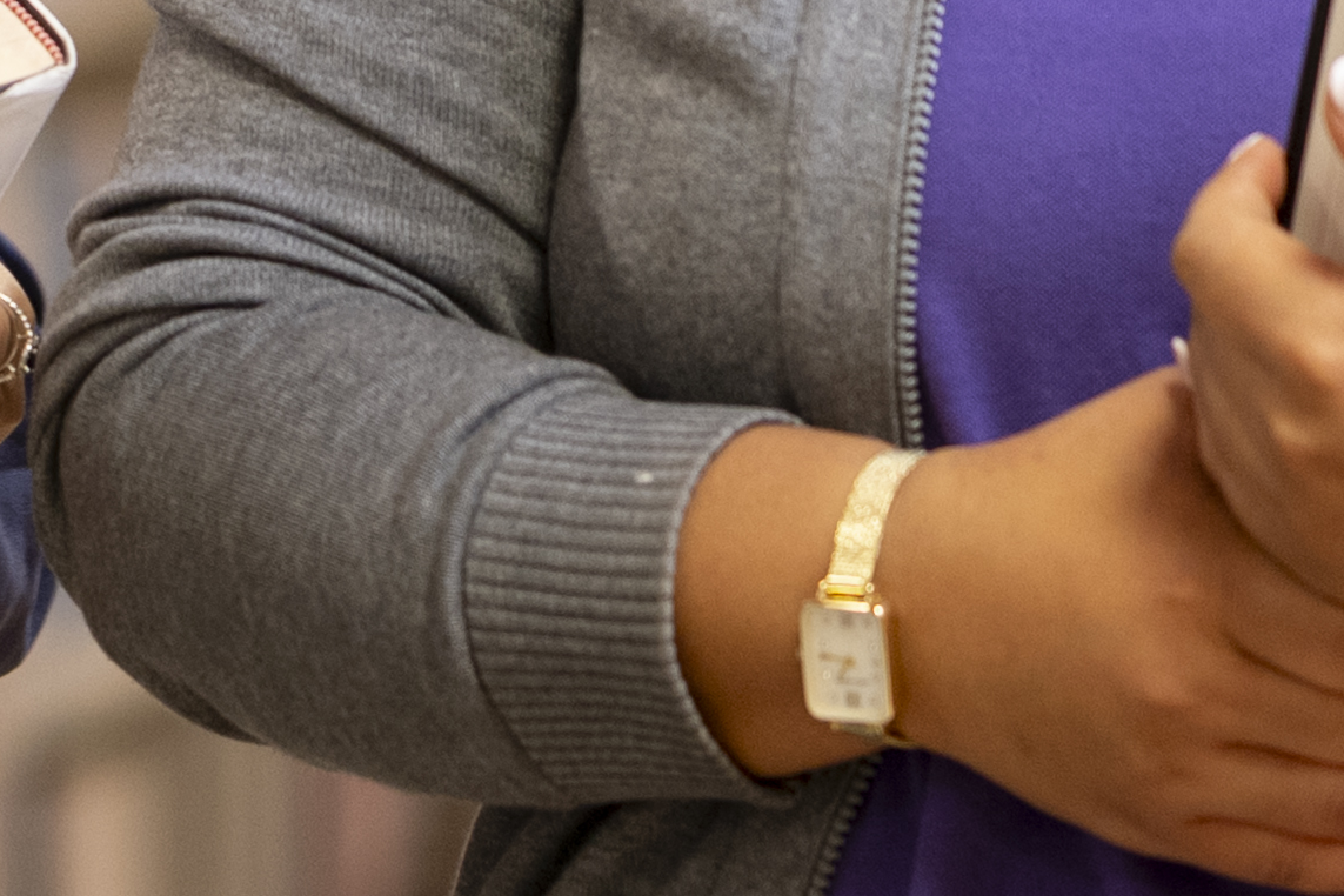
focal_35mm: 614
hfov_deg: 3.3
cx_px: -833
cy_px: -365
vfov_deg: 2.2
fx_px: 22921
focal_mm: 85
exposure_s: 1/80
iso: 200
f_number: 1.8
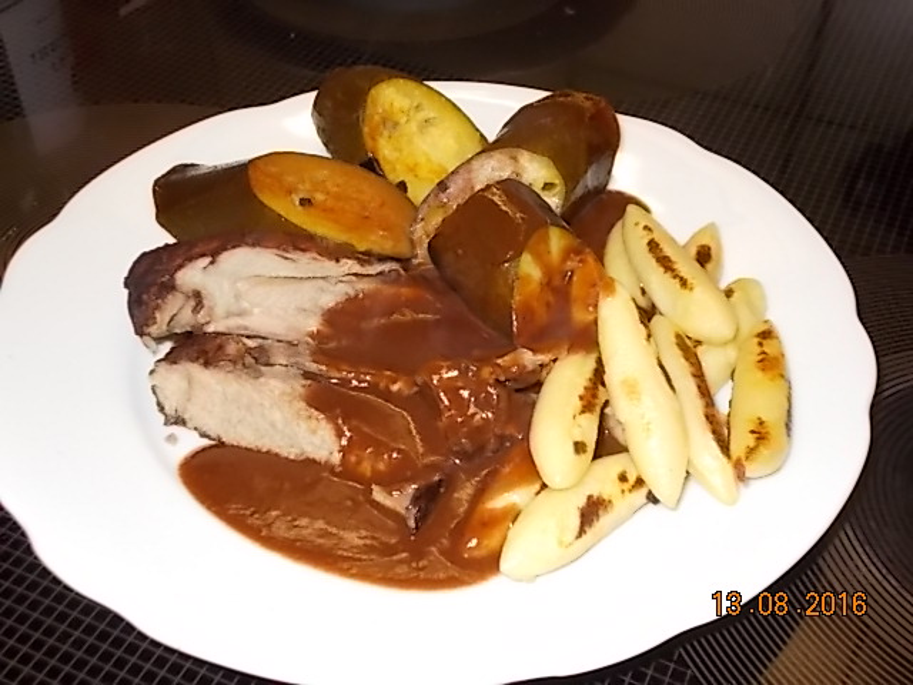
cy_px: 342
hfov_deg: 42.9
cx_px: 456
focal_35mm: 44
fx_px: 1161
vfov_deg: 32.9
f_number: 4.2
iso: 200
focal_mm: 7.9
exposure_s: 1/30
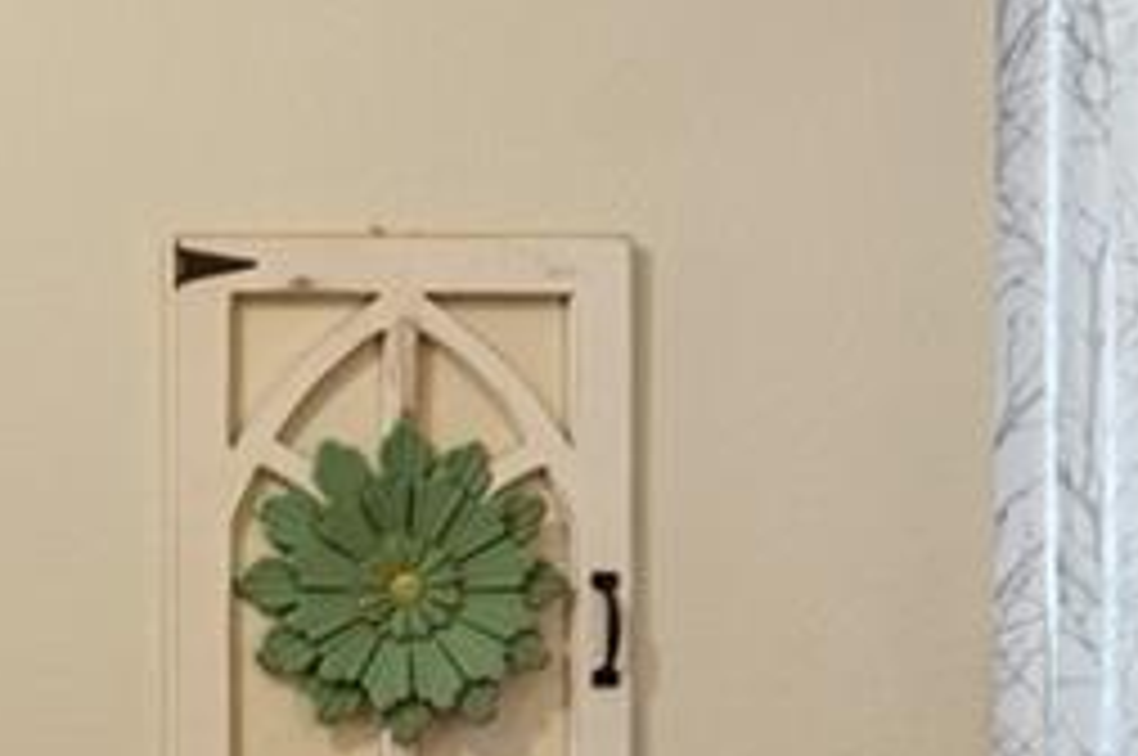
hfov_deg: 18.4
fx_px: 2999
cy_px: 801
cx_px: -684
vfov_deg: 14.1
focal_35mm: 95
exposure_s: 5
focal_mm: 10
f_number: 11
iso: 100
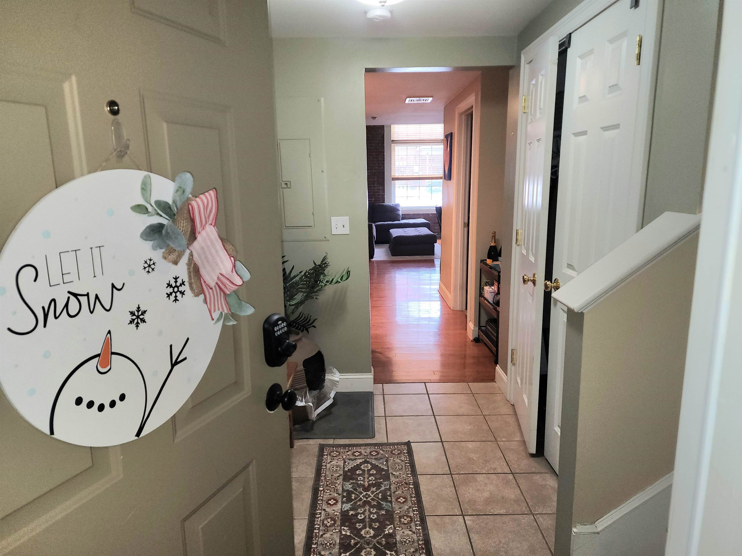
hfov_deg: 73.9
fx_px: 493
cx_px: 371
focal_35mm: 23
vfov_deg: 58.9
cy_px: 278
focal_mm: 6.4
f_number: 1.8
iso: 100
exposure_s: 1/24
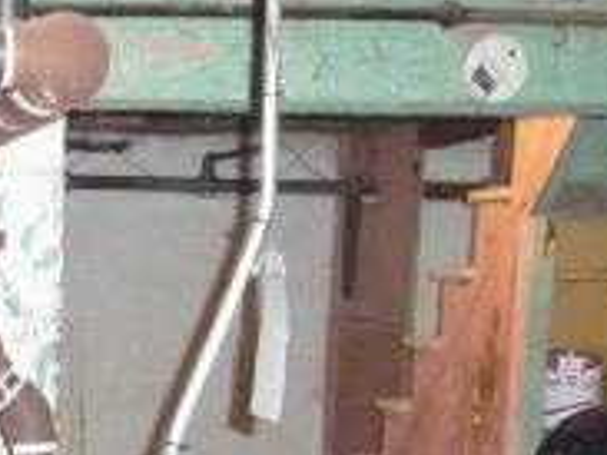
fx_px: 1717
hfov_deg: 19.1
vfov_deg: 14.3
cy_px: 628
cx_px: -86
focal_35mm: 98
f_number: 3.3
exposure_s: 1/30
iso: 1000
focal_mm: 4.7
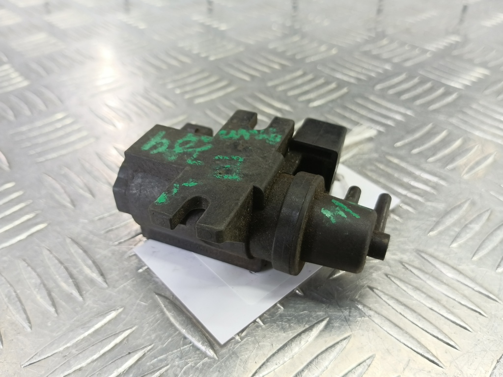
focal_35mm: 23
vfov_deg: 58.9
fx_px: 334
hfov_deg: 73.9
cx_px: 252
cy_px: 188
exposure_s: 1/50
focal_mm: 4.11
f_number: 1.6
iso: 173
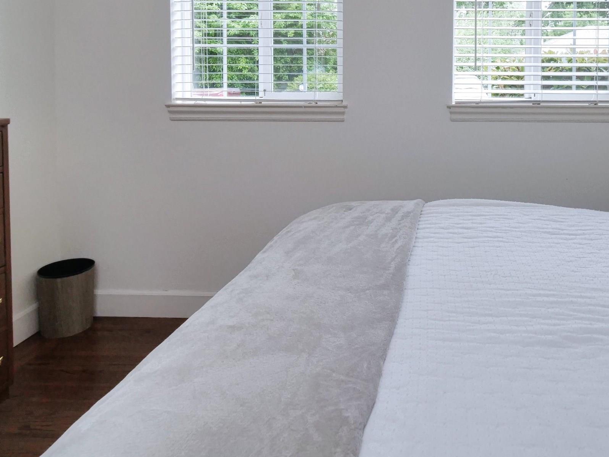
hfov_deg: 62.4
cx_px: 440
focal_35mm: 27
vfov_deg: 48.2
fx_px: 475
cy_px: 86
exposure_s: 1/160
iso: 800
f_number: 6.3
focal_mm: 7
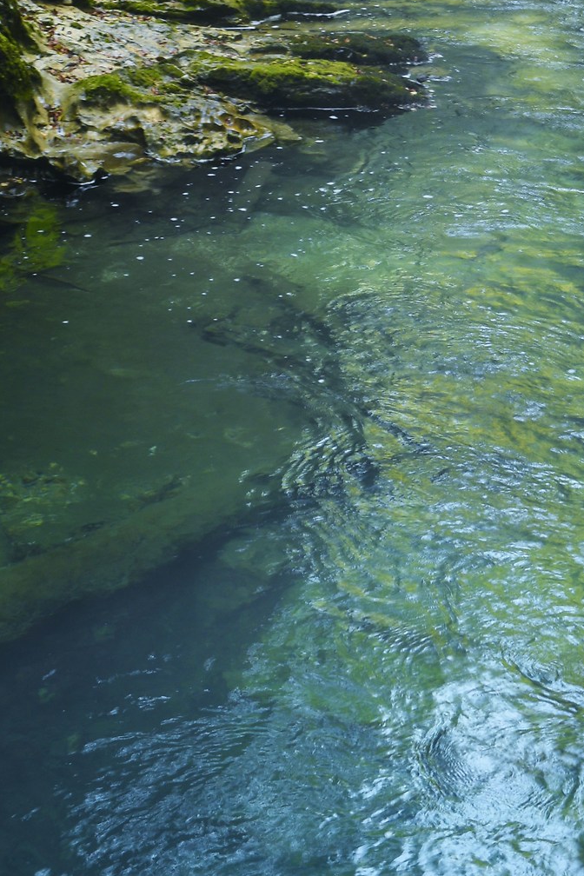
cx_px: 555
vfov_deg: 19.6
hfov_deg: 13.5
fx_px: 2433
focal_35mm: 100
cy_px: -69
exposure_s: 1/15
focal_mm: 28
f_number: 5.6
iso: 100
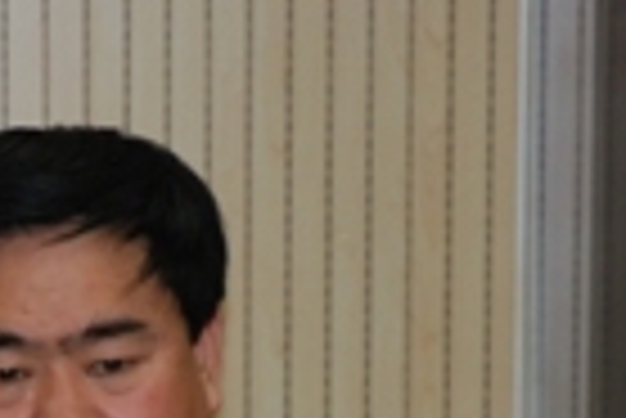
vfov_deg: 3.0
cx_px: 77
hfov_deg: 4.5
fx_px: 7983
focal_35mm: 459
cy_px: 647
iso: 800
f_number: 5.6
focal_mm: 95
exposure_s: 1/60
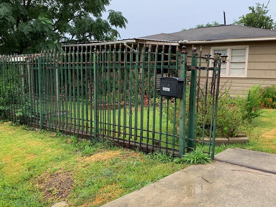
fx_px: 263
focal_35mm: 33
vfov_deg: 42.9
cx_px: 154
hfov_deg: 55.2
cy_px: 108
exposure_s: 1/500
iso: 25
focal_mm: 4.25
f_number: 1.8
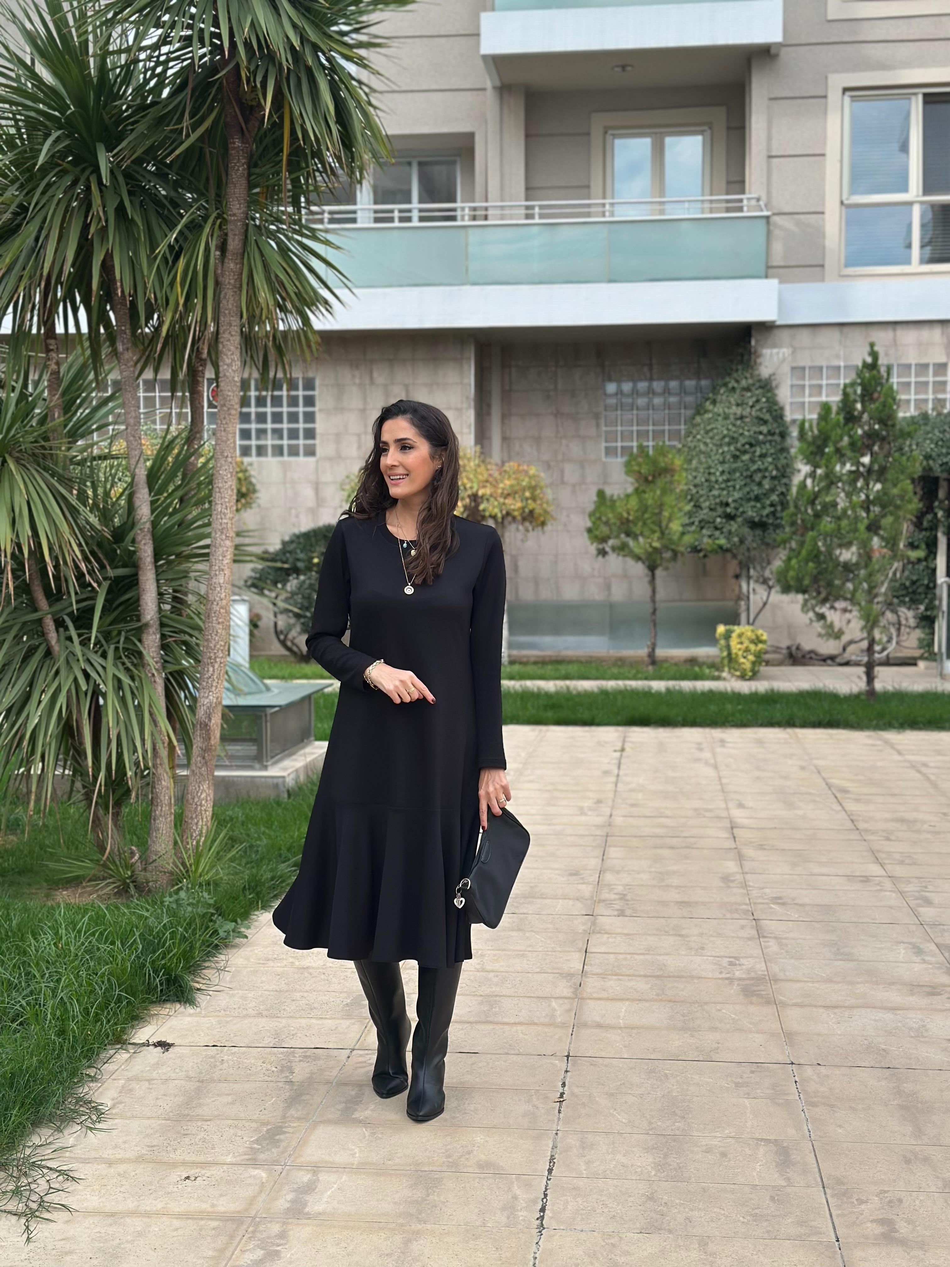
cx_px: 475
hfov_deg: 30.3
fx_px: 1756
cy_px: 634
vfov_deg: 39.7
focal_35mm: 48
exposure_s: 1/816
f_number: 1.78
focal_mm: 6.86
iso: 80
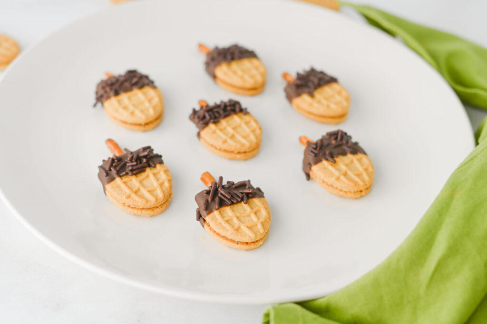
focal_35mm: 50
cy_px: 162
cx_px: 244
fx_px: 676
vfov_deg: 26.9
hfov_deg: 39.6
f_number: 5
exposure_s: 1/125
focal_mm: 50
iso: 200
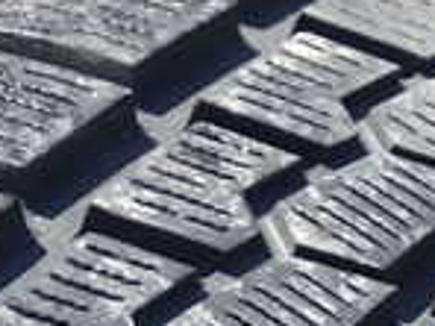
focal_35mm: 287
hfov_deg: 6.9
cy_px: 508
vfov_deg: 5.1
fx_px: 3607
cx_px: 461
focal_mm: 12.73
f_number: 3.9
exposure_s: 1/250
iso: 100
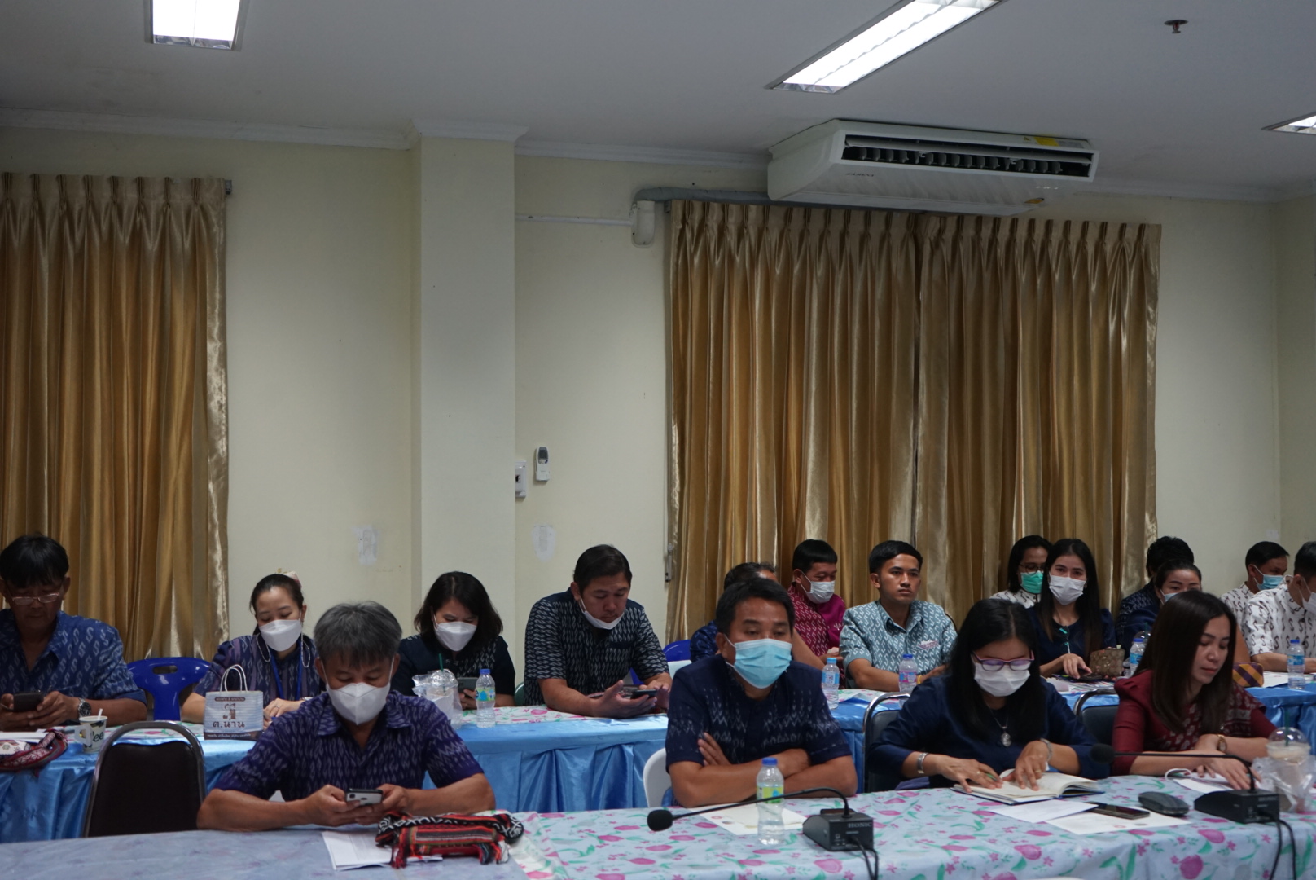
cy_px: 440
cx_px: 658
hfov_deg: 48.4
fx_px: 1463
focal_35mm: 40
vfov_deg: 33.5
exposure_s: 1/160
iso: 1250
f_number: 4
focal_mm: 40
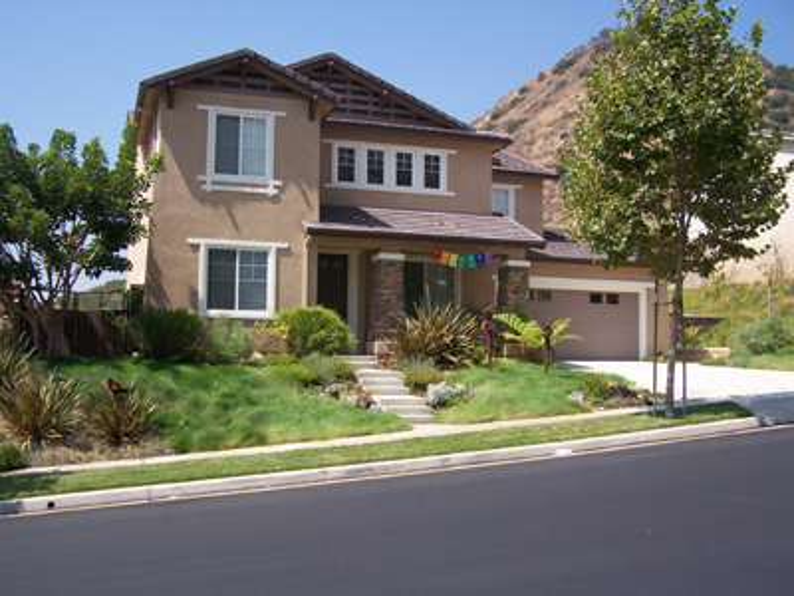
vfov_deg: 37.7
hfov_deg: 49.0
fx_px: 872
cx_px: 397
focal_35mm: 38
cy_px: 298
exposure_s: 1/800
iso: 80
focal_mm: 6.3
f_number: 2.8
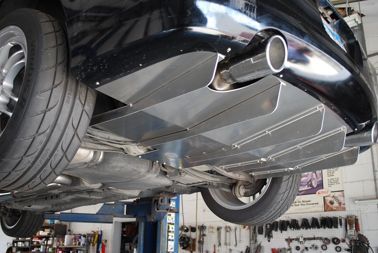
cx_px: 189
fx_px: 410
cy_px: 126
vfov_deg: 34.3
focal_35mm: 39
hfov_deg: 49.5
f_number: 4.2
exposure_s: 1/30
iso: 200
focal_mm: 26
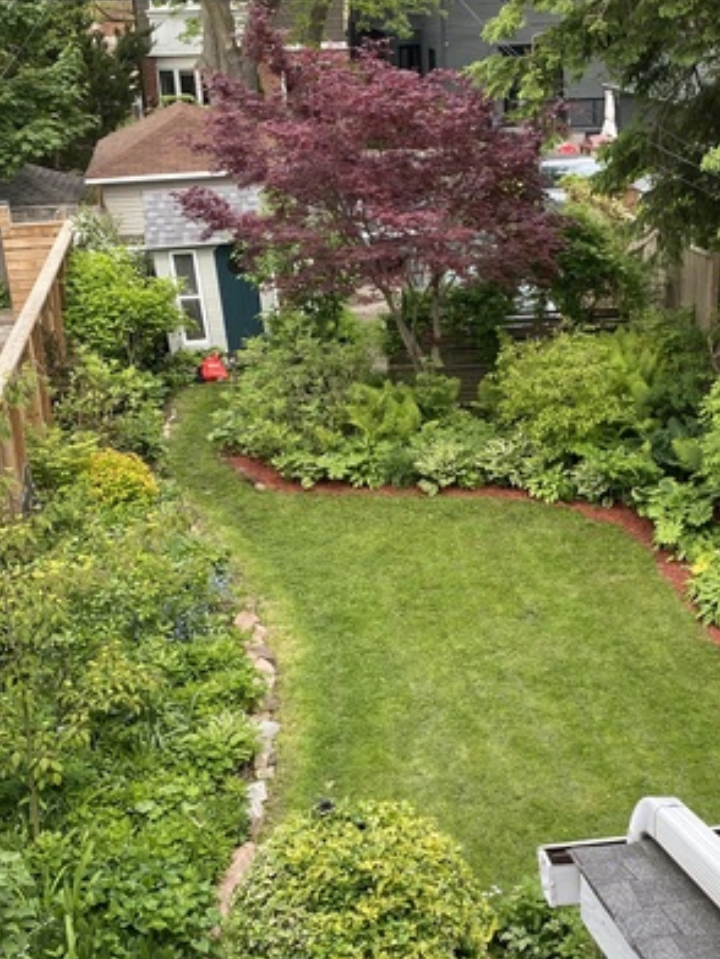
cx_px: 517
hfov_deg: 28.2
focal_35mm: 51
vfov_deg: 37.4
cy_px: 555
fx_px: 1414
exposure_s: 1/637
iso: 32
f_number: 1.8
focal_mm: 4.25
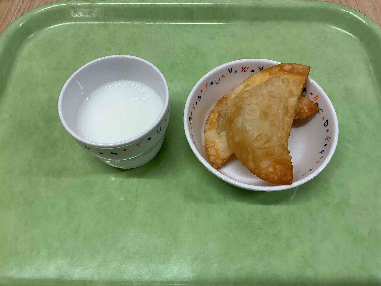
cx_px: 190
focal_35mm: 29
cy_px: 143
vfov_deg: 48.2
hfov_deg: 61.7
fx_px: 319
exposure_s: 1/120
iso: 40
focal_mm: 3
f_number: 1.8
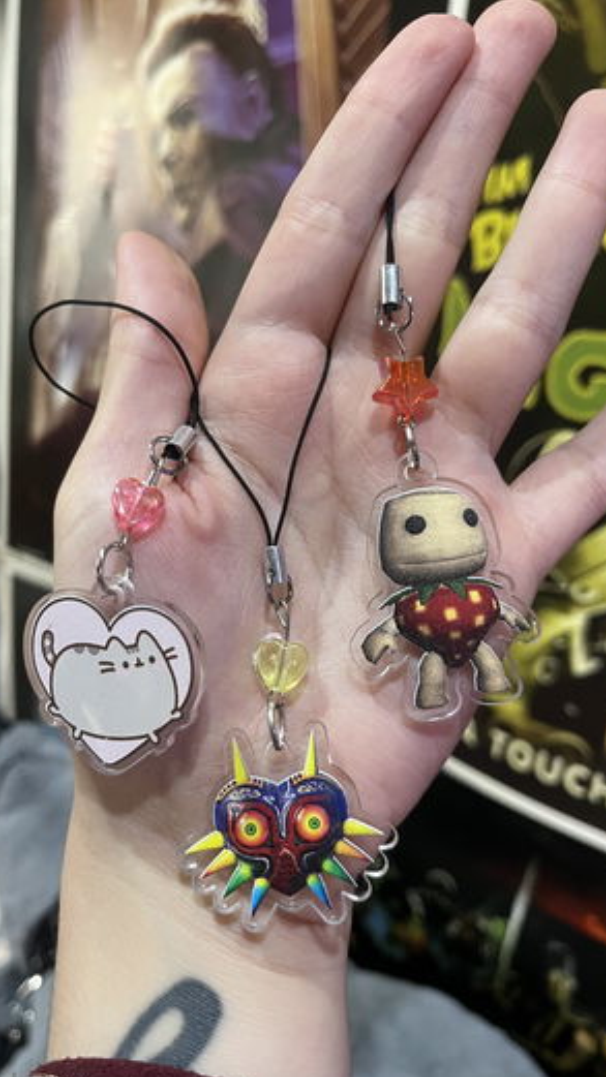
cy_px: 549
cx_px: 290
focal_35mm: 29
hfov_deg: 40.2
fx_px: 829
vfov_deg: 66.1
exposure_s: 1/50
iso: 500
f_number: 1.6
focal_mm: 5.1
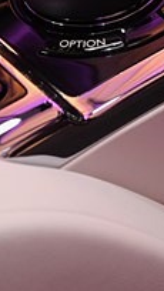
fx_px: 2840
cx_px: 512
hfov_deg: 3.2
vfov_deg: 5.8
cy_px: -96
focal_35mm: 368
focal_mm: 70
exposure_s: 1/40
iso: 1600
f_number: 3.2
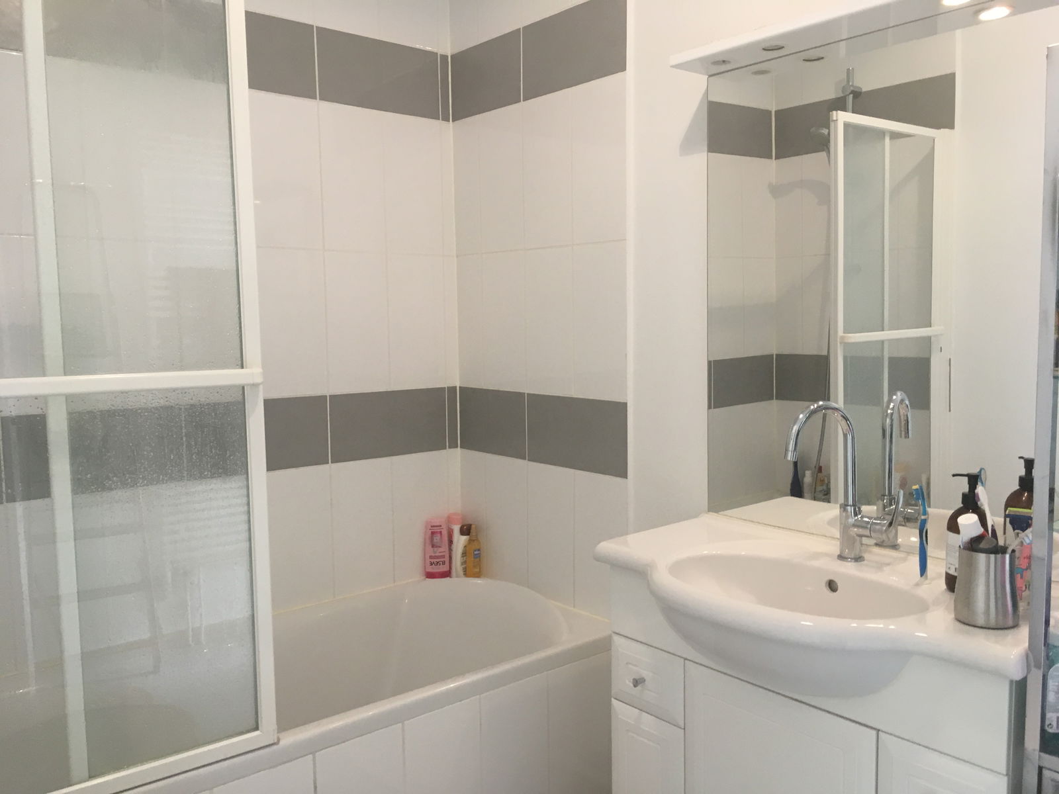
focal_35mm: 29
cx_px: 530
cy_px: 397
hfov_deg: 61.7
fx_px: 887
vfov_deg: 48.2
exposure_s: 1/33
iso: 100
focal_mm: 4.15
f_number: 2.2
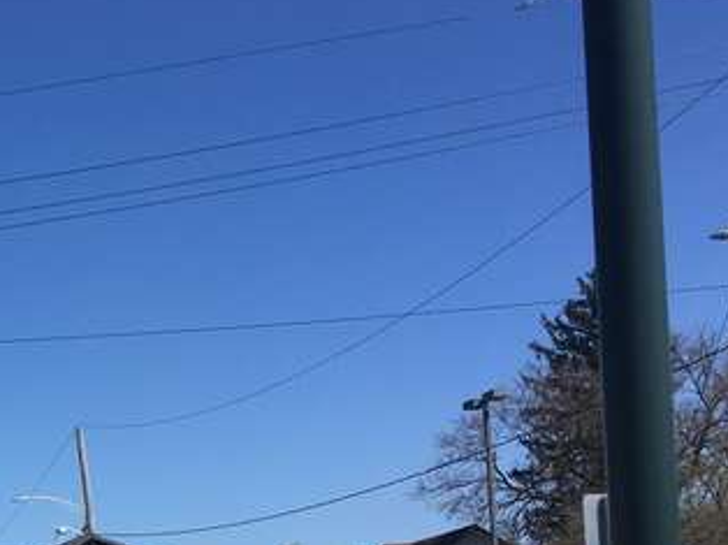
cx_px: -116
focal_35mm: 74
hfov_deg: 24.2
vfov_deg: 18.9
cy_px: 642
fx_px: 1555
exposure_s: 1/2564
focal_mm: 4.15
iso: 25
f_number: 2.2
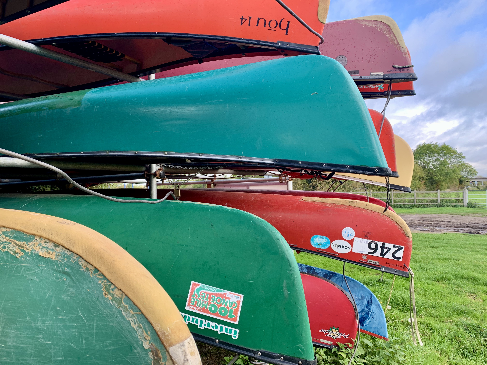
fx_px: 366
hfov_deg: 67.3
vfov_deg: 53.1
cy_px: 182
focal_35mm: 26
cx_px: 244
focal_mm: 4.25
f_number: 1.8
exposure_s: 1/212
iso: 25
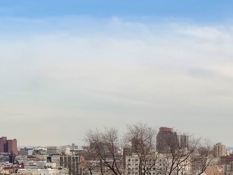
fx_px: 511
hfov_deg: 22.0
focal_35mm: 76
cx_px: 334
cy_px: 155
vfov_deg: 19.1
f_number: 1.78
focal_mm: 6.76
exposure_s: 1/3953
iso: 80
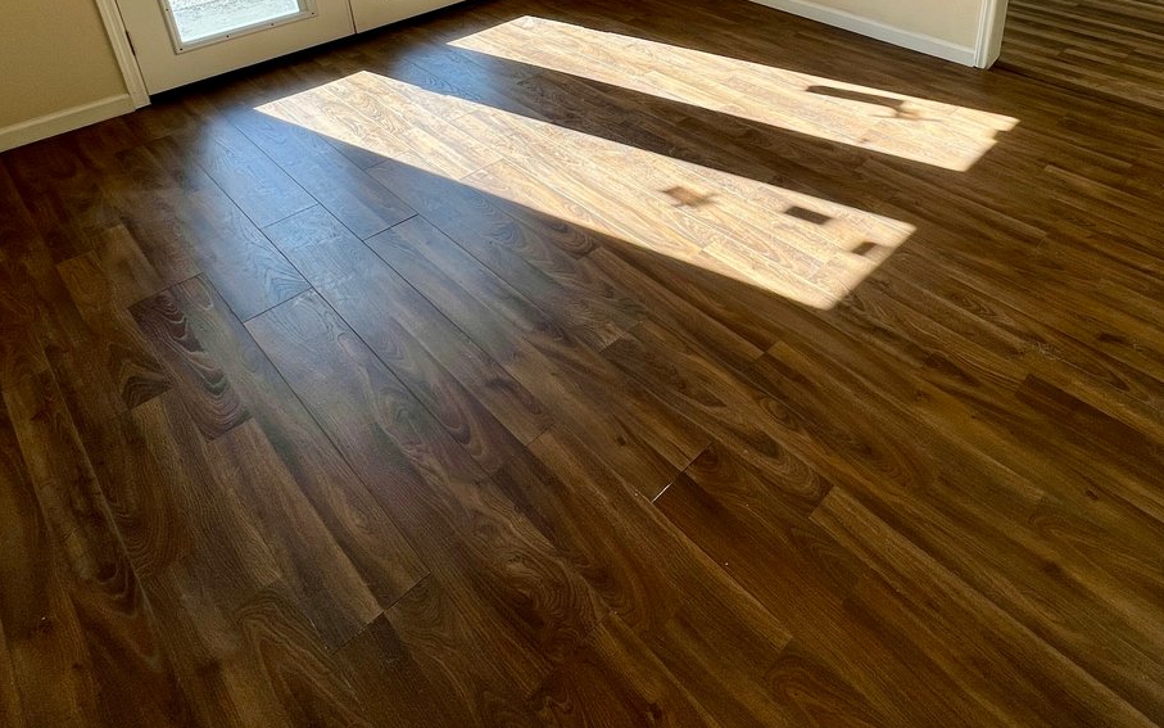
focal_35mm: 23
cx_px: 692
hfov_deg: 76.4
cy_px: 64
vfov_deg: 47.3
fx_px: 730
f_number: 1.8
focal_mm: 1.57
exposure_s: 1/237
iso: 32
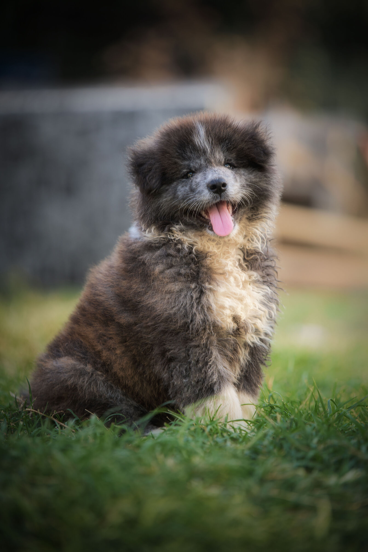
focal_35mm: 200
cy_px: 276
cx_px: 184
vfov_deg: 10.3
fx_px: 3066
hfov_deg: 6.9
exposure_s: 1/200
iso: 200
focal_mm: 200
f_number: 2.8
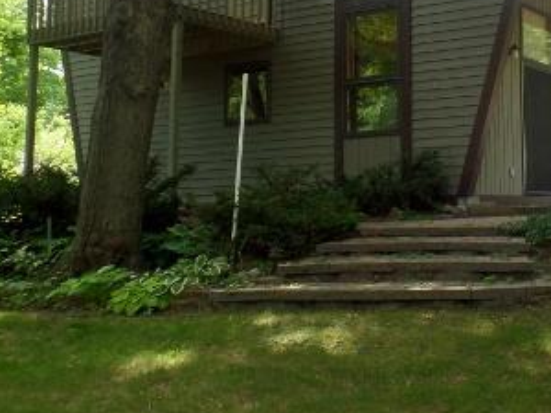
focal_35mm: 49
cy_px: 119
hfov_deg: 35.9
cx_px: 522
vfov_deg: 29.3
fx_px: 780
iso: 100
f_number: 3.5
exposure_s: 1/125
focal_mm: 4.1
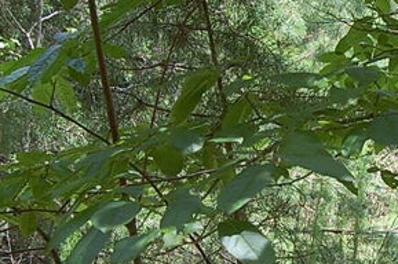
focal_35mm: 90
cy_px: 180
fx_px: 994
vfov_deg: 15.1
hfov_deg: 22.2
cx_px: 344
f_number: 6.3
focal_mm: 18
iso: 200
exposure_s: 1/160
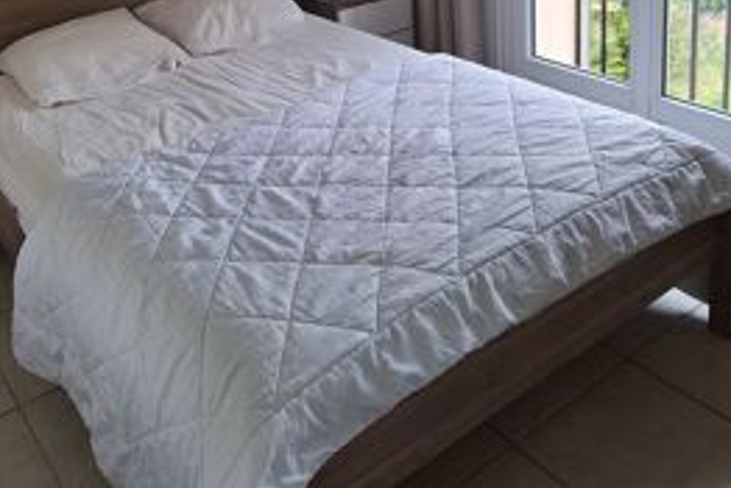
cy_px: -32
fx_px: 792
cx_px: 304
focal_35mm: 39
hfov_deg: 49.3
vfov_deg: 31.0
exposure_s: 1/100
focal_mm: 5.54
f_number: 1.8
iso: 80
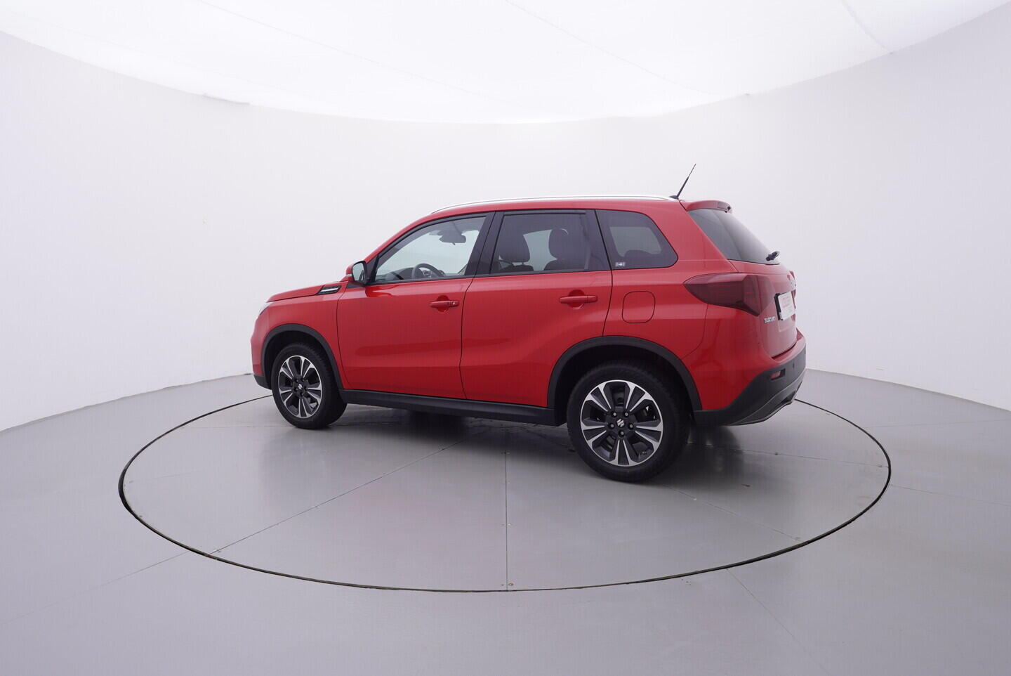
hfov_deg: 77.3
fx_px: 632
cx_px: 506
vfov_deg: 56.2
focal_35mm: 22
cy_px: 338
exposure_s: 1/80
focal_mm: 15
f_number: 5
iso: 200
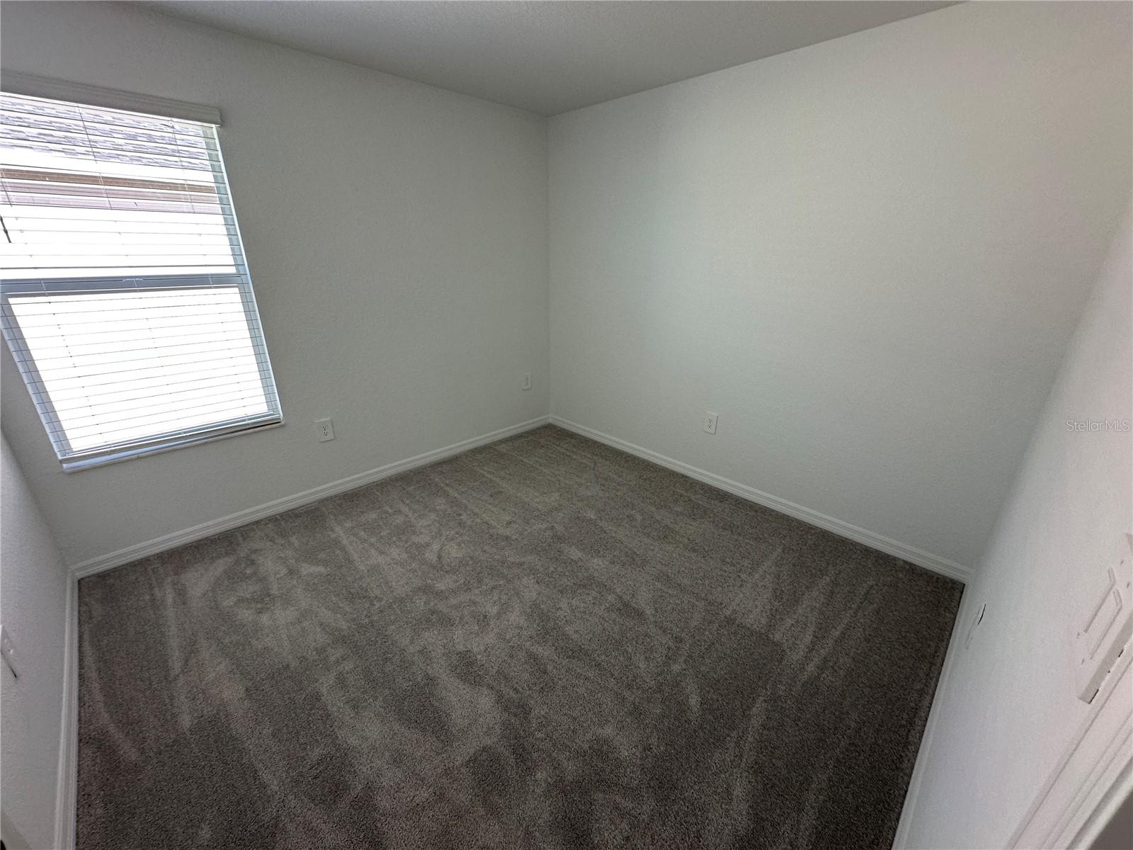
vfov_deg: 85.7
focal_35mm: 14
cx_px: 566
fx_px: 458
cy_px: 425
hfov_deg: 102.1
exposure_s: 1/120
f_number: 2.2
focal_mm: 2.22
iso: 100
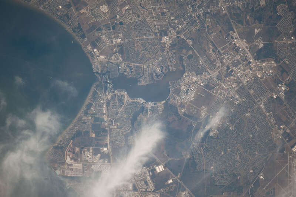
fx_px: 6576
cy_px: 98
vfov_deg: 1.7
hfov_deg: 2.6
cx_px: 148
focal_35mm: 800
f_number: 5.6
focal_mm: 800
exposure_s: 1/2000
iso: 400
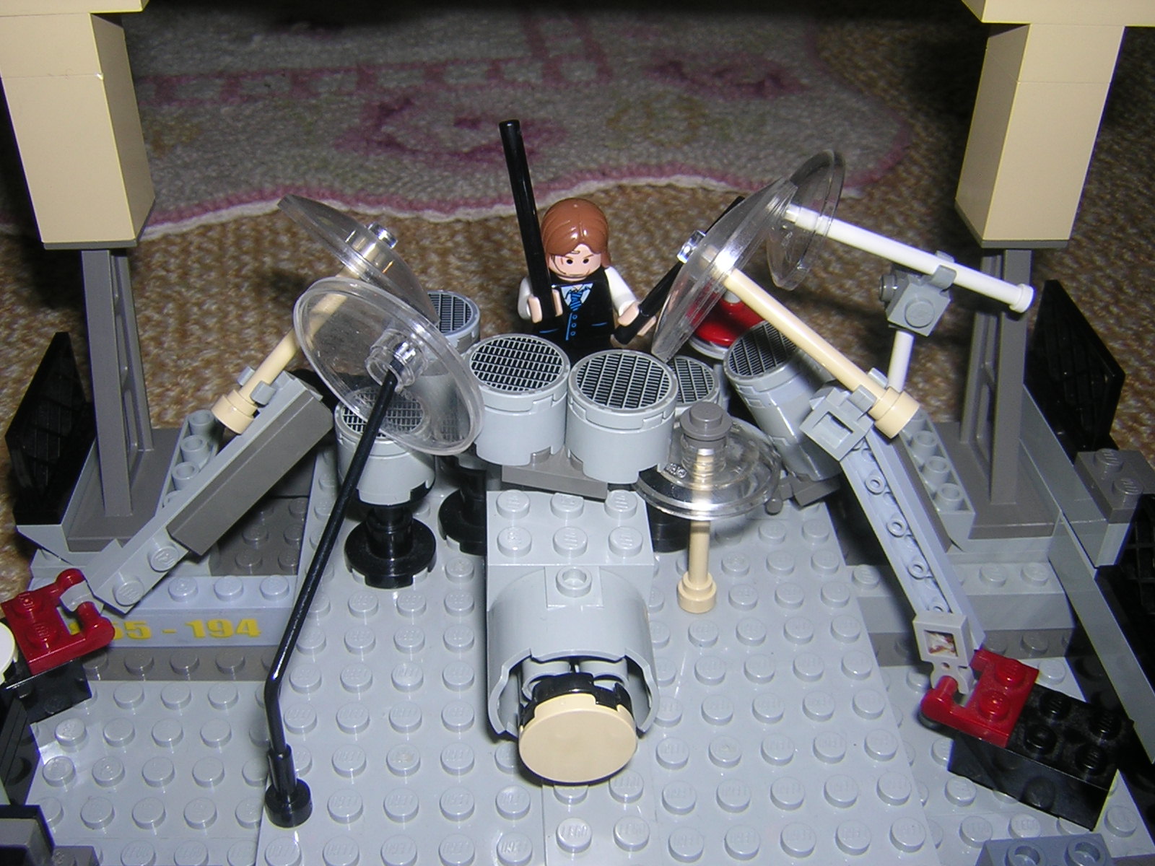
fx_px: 1201
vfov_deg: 39.7
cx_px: 578
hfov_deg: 51.4
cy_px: 433
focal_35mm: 36
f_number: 5.2
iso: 100
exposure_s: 1/60.1
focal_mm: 4.7
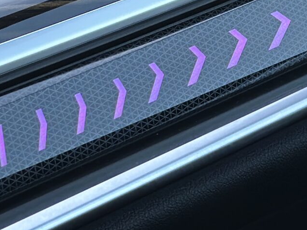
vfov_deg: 7.6
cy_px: 56
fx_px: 1721
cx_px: 178
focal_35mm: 194
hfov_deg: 10.2
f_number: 1.78
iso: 80
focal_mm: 6.86
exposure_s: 1/181
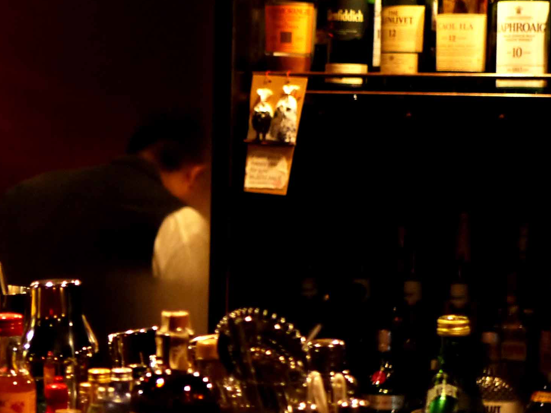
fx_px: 2197
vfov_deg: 10.7
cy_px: 161
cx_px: -34
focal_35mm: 138
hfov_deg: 14.0
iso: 800
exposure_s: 1/20
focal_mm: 25
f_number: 1.7
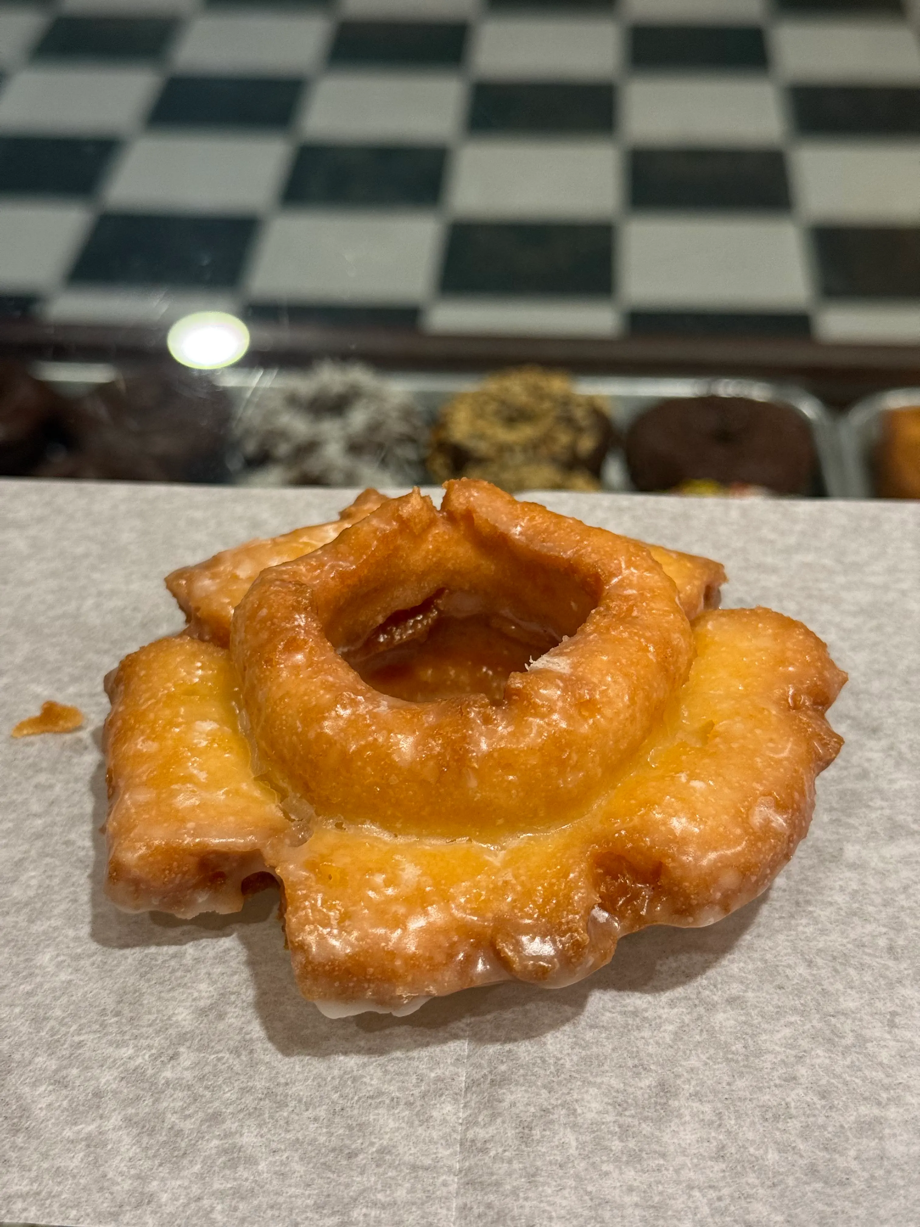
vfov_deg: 39.7
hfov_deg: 30.3
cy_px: 614
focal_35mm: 48
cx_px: 460
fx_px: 1701
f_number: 1.78
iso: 250
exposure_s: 1/60
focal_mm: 6.76
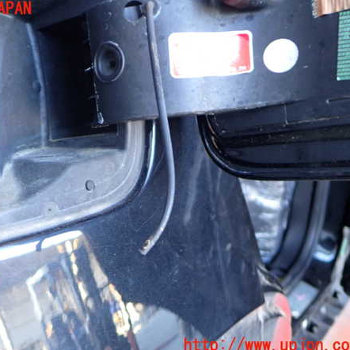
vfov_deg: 46.0
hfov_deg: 45.5
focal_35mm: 36
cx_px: 125
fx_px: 412
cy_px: 177
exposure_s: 1/30
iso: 250
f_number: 2.3
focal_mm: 5.4
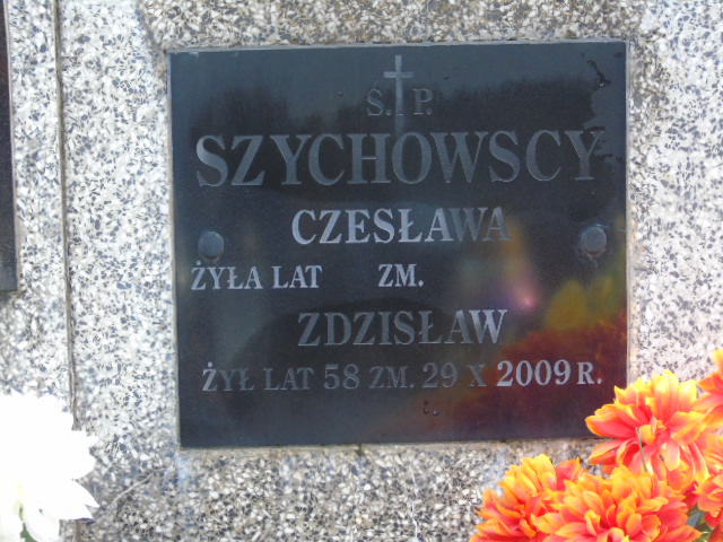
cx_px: 362
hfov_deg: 12.2
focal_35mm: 162
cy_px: 271
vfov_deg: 9.2
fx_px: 3384
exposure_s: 1/60
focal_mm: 29
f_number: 4.9
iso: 400
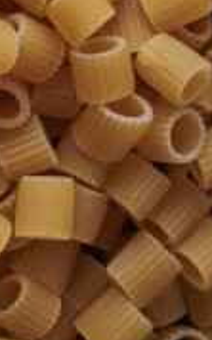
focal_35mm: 229
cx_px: -535
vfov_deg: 9.0
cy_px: -139
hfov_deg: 5.2
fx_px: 2120
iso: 160
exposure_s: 1/100
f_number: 8
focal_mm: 50
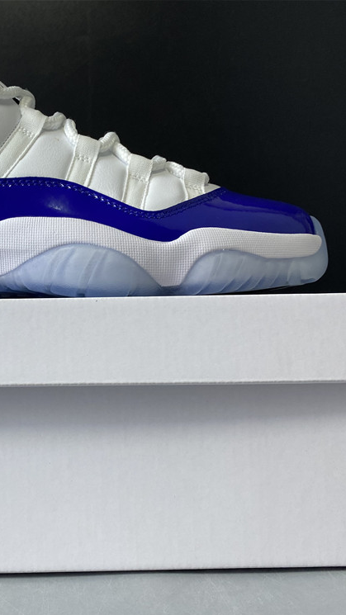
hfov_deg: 30.0
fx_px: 620
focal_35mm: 38
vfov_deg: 52.8
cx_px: 40
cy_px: 309
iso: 64
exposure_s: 1/100
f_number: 1.8
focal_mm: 4.25
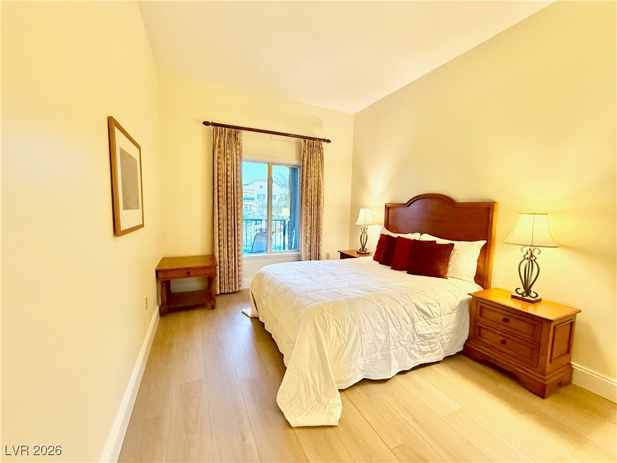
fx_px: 250
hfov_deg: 102.1
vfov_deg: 85.7
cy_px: 232
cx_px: 308
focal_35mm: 14
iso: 500
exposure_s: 1/120
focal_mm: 2.22
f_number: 2.2
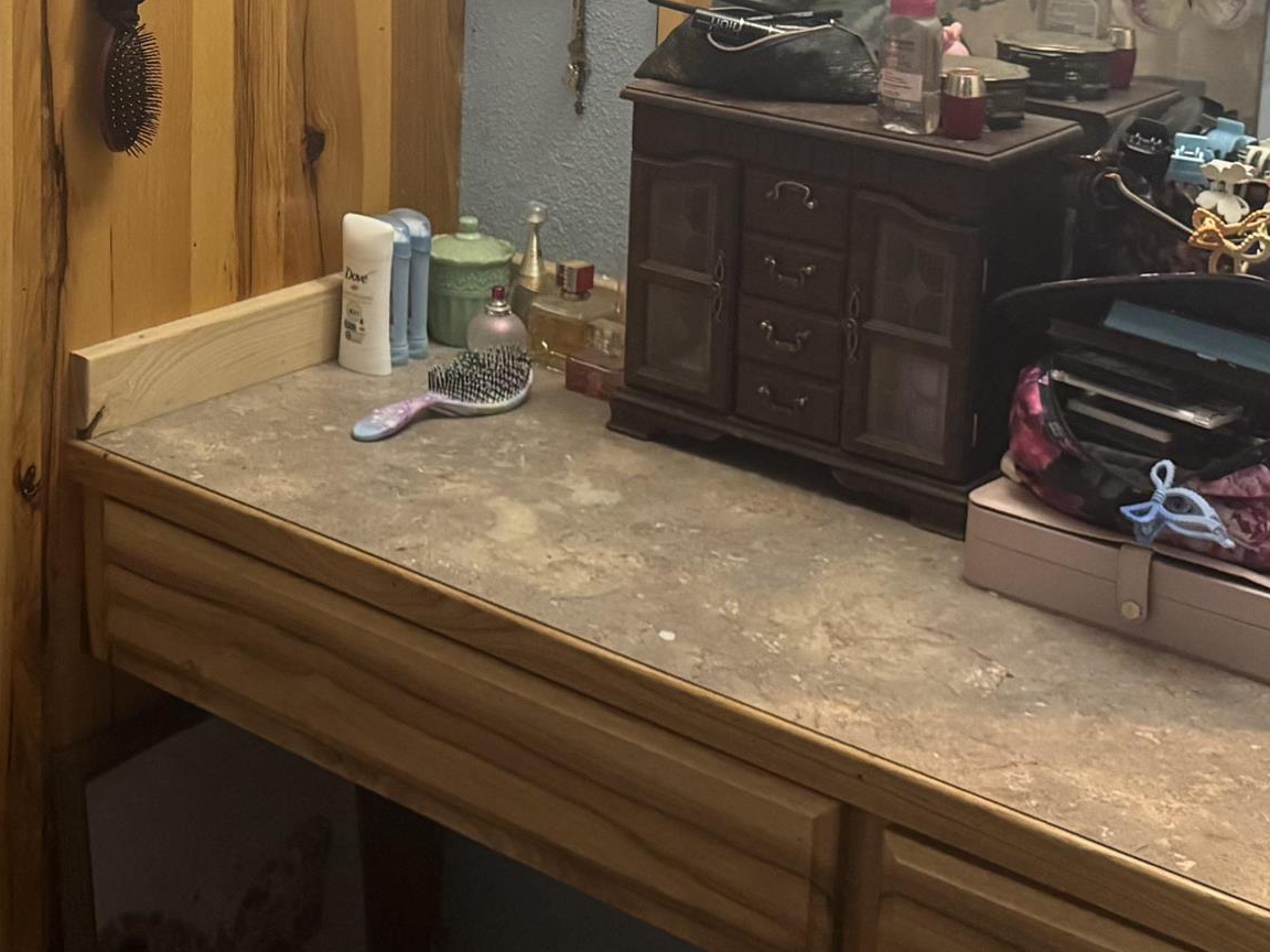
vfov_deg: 22.0
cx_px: 73
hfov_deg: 28.8
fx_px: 2348
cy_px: -24
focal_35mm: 64
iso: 800
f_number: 1.78
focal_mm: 6.76
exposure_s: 1/40
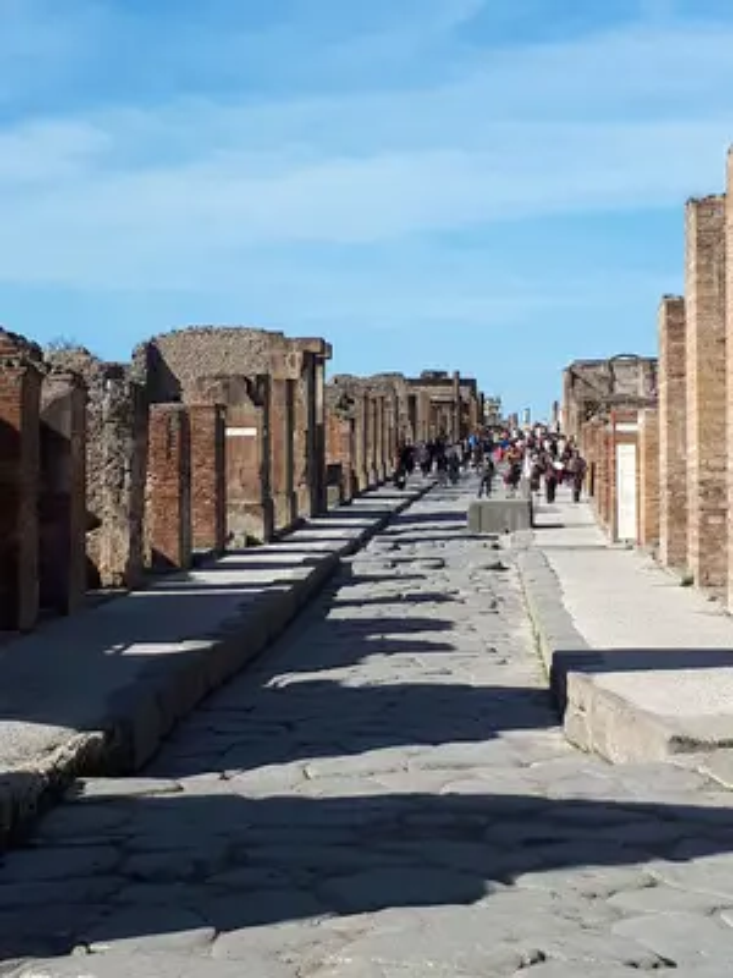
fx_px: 762
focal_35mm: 27
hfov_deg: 51.4
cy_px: 489
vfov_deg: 65.3
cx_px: 366
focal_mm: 3.6
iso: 40
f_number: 1.9
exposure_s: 1/1481
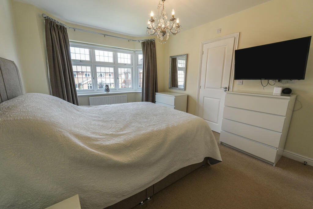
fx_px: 130
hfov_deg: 100.4
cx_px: 156
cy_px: 104
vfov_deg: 77.3
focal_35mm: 15
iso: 320
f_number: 4
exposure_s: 1/160
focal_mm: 10
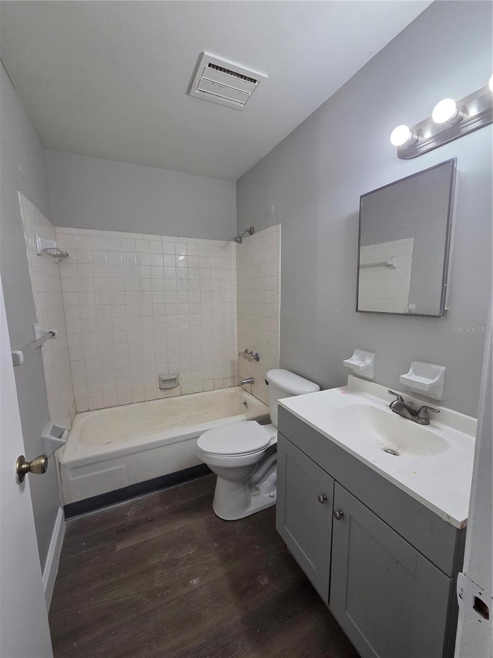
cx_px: 246
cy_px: 329
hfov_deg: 89.9
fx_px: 247
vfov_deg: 106.2
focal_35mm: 13
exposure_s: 1/120
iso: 160
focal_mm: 2.2
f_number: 2.2
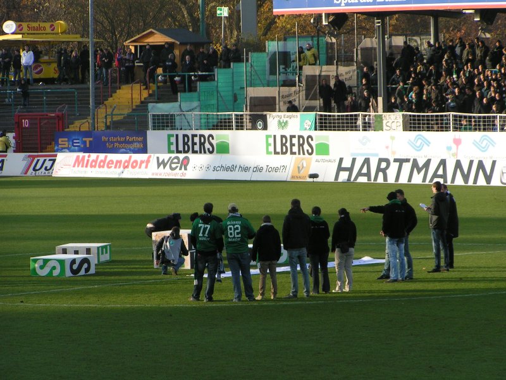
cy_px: 190
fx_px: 3157
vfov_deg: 6.9
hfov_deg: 9.2
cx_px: 253
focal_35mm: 216
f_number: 5
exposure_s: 1/320
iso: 50
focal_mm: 33
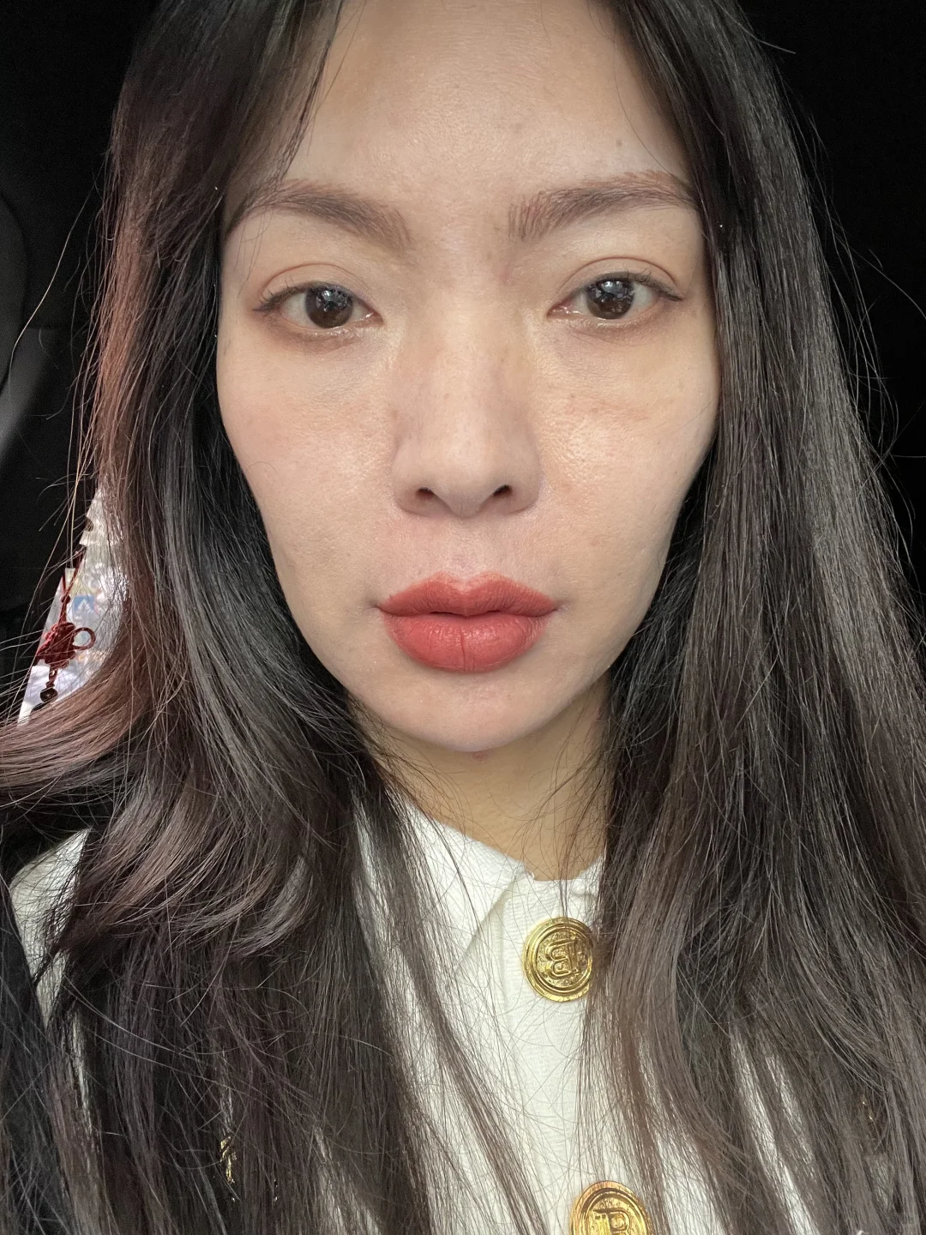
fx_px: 1070
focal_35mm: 30
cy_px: 618
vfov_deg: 60.0
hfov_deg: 46.8
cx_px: 463
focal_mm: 2.71
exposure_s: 1/60
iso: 160
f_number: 2.2
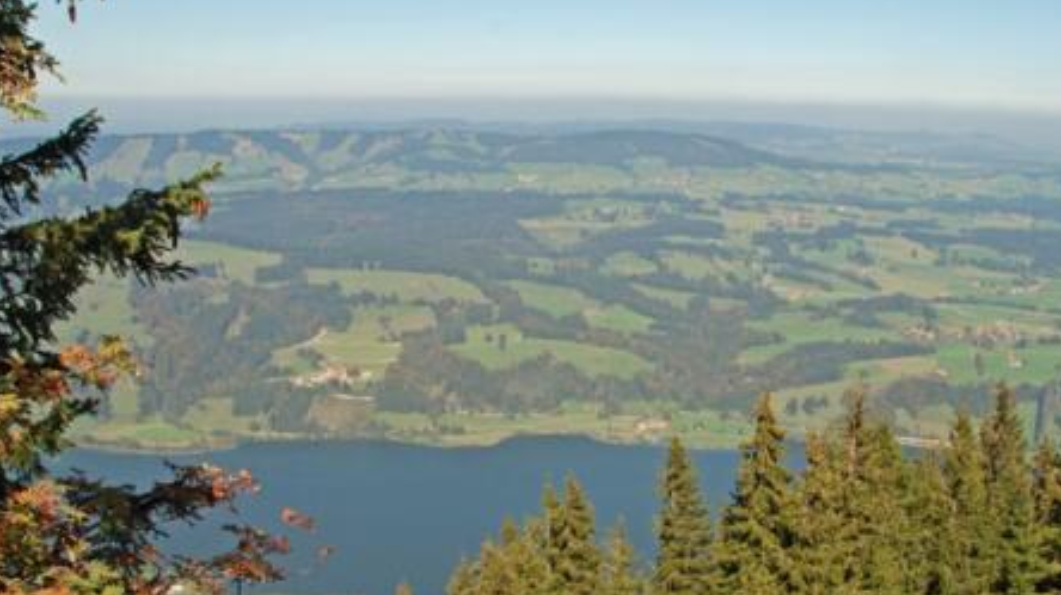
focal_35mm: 42
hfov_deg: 48.0
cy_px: 421
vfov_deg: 28.0
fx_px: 1181
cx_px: 655
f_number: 10
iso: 125
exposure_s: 1/100
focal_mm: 18
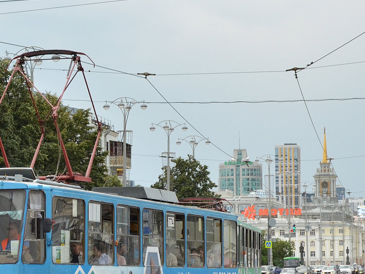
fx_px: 1150
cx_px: 50
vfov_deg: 13.6
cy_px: 152
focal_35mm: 109
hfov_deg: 17.8
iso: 400
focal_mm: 38
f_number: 7.1
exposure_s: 1/640
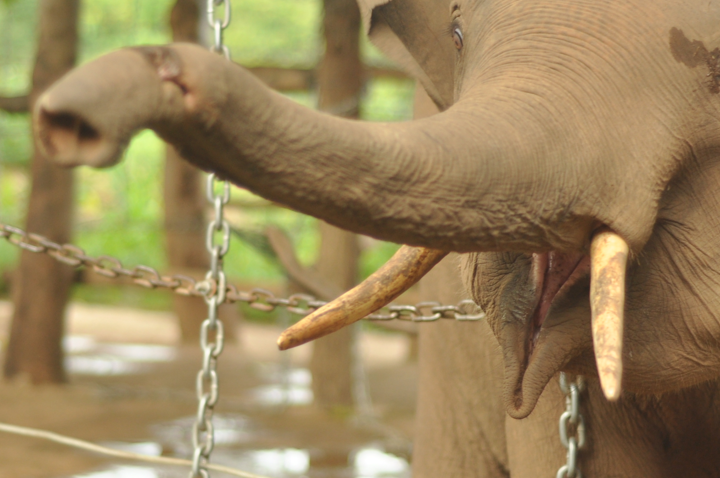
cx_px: 444
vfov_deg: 10.1
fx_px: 2716
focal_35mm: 136
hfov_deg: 15.1
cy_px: 269
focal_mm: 50
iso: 320
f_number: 2
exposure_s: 1/200
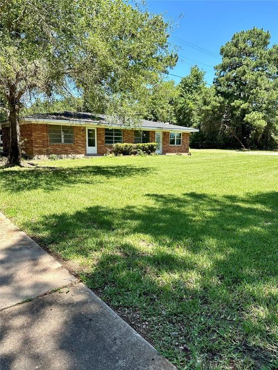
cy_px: 185
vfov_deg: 71.6
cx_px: 139
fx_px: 257
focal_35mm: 24
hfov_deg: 56.8
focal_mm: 6.86
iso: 80
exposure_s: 1/1289
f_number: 1.78
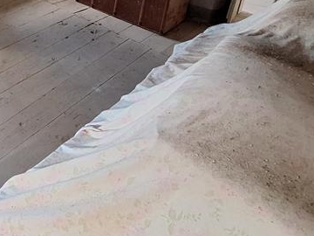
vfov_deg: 33.1
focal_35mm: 37
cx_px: -18
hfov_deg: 41.6
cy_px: -31
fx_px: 336
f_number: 2.2
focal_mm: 1.74
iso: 200
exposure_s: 1/40
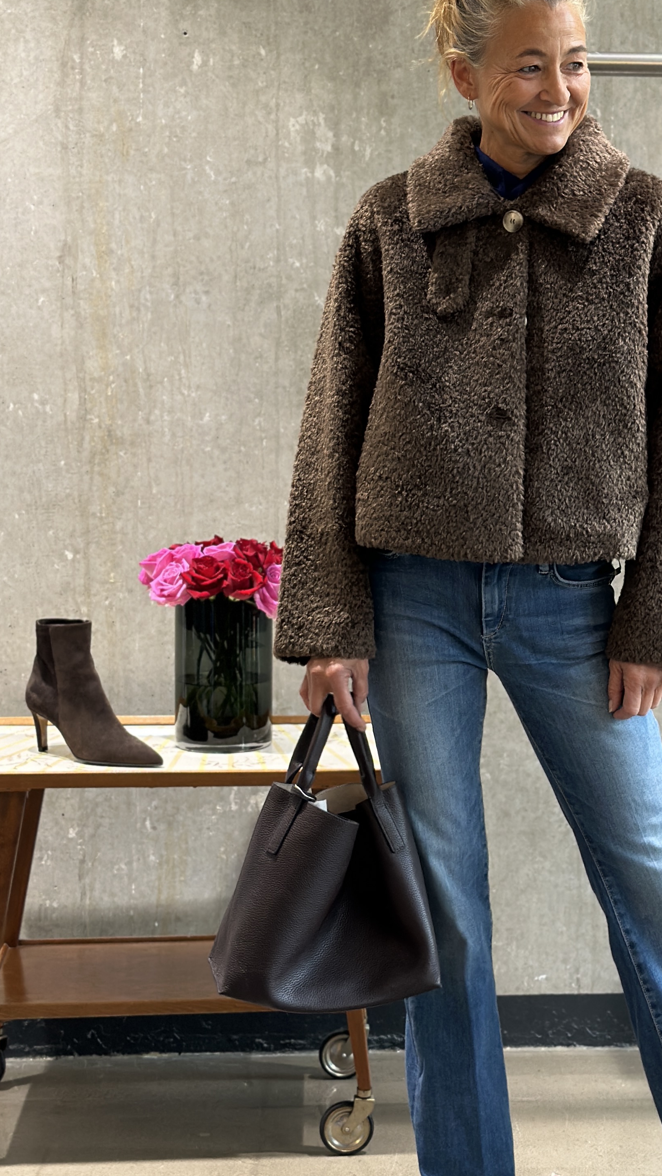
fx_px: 2278
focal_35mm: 73
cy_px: 503
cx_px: 542
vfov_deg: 28.9
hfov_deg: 16.4
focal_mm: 6.86
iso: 125
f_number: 1.78
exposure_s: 1/72
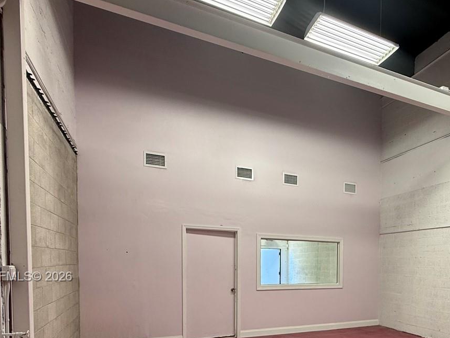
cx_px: 327
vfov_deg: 49.5
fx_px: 338
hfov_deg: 64.0
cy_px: 277
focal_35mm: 26
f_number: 2.2
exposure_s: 1/120
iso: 80
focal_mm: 2.22
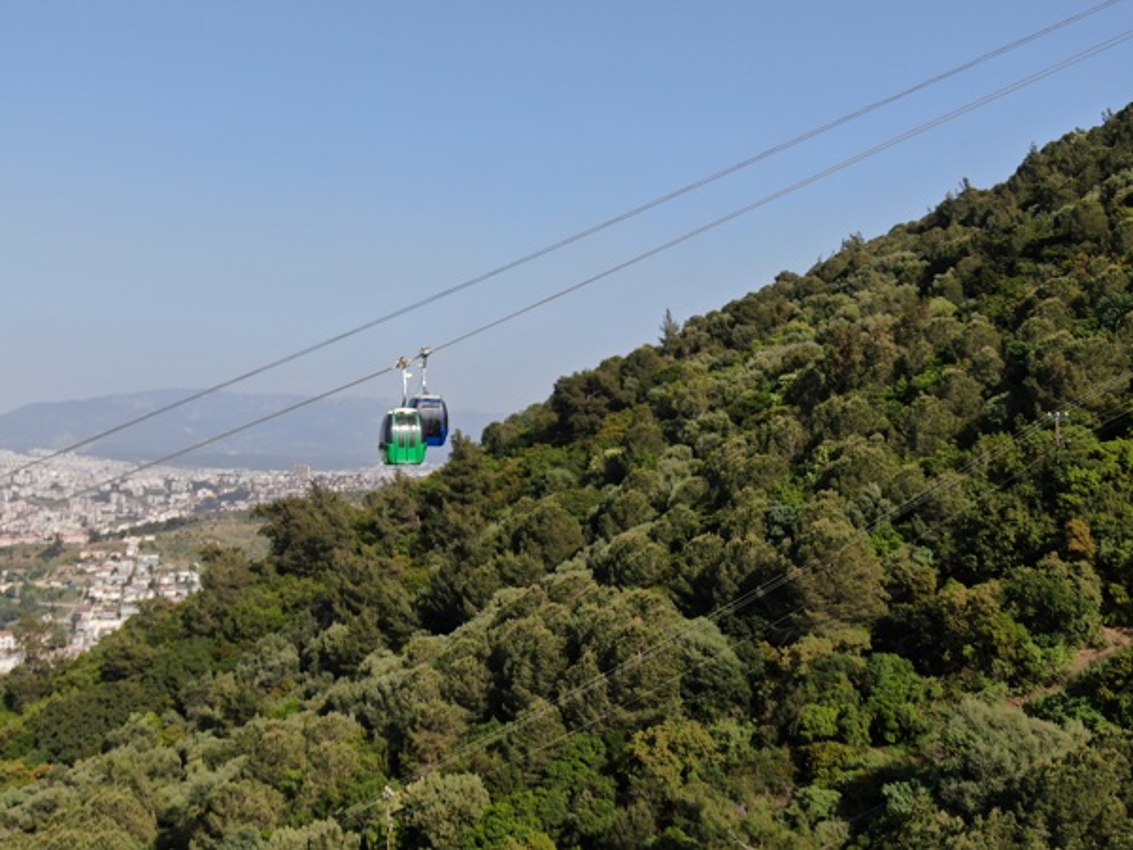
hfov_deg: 39.7
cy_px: 425
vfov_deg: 30.3
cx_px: 566
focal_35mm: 48
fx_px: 1571
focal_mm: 8.6
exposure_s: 1/800
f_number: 3.8
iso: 100
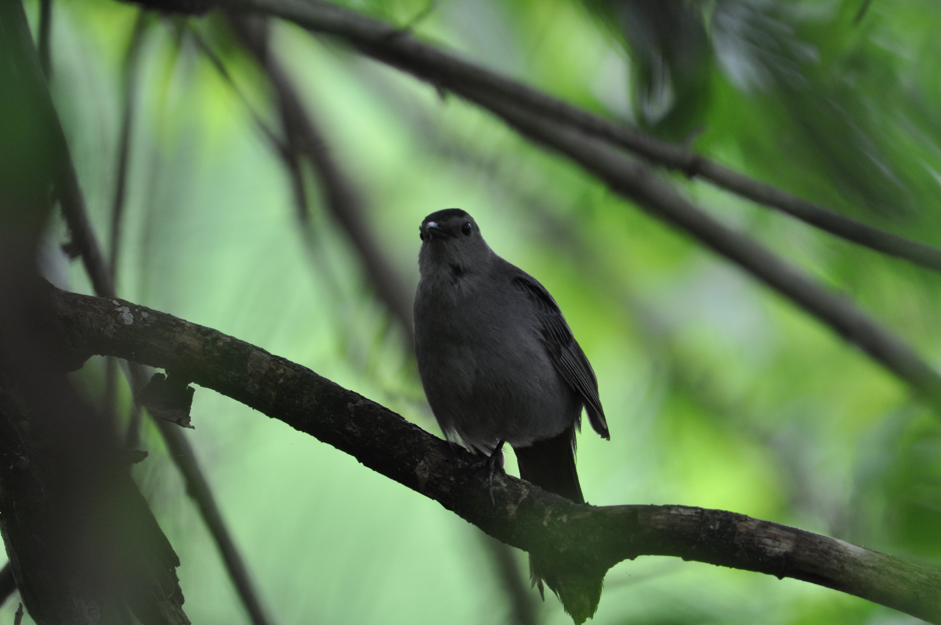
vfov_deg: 2.0
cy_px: 312
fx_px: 17623
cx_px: 470
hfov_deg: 3.1
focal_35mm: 675
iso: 450
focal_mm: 450
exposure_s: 1/100
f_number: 5.6
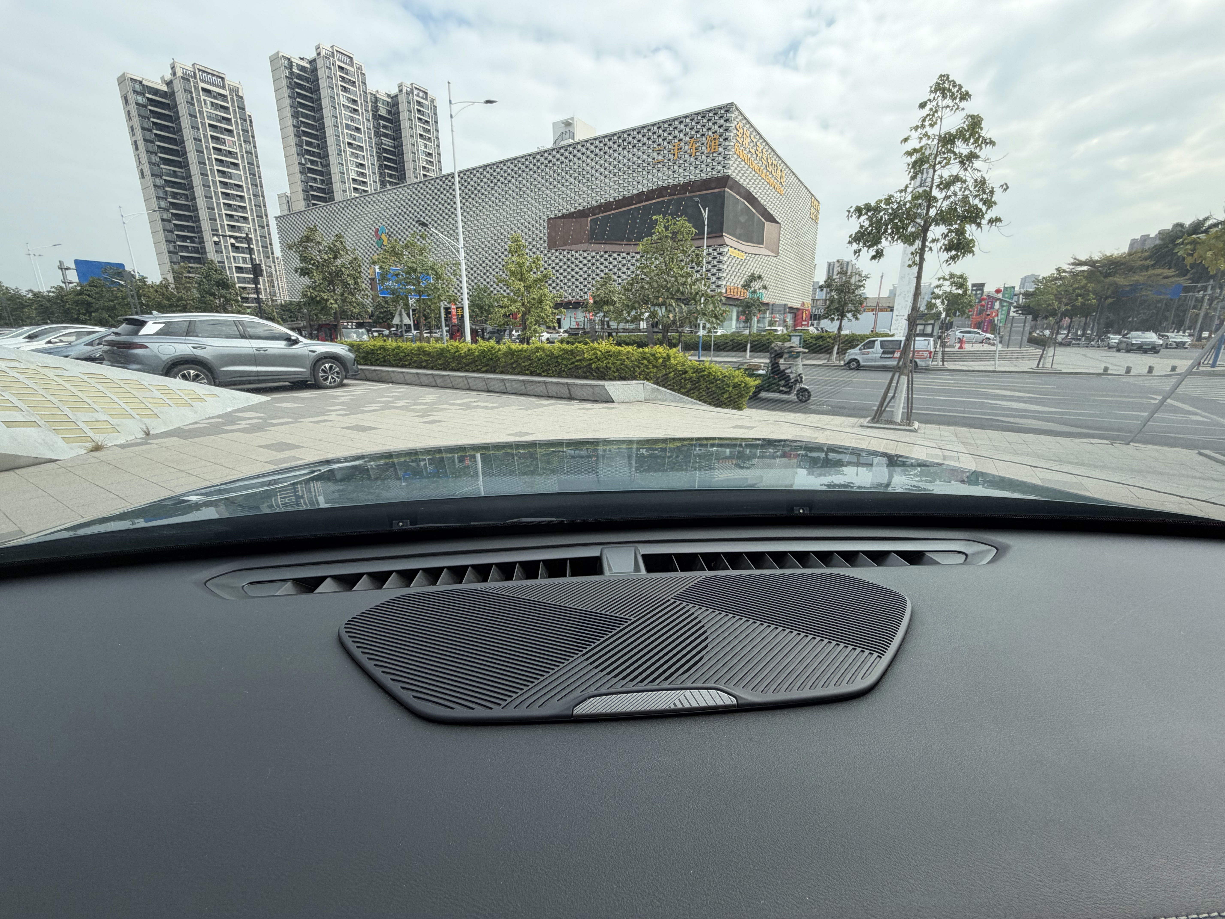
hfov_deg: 102.1
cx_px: 612
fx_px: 495
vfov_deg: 85.7
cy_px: 460
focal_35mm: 14
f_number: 2.2
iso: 40
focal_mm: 2.22
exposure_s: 1/522
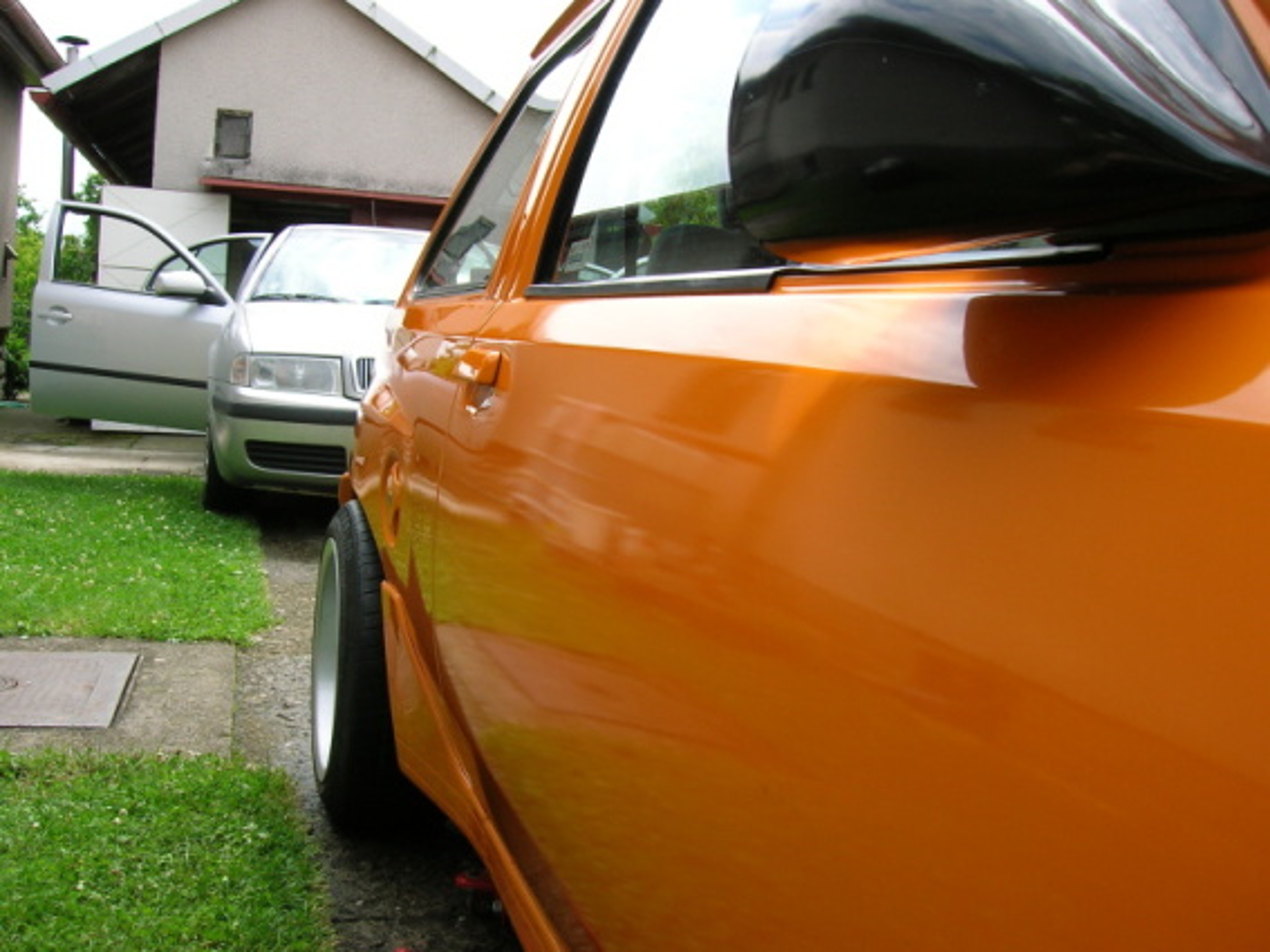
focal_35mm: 34
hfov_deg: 54.0
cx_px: 635
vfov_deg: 41.8
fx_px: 1247
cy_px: 476
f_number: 4.9
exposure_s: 1/180
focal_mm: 5.7
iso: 50
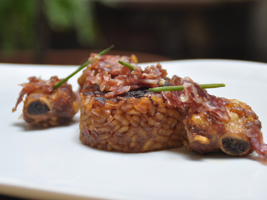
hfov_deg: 16.4
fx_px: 926
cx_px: 157
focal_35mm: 120
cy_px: 95
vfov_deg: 12.3
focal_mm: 68
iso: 200
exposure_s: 1/13
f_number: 5.3
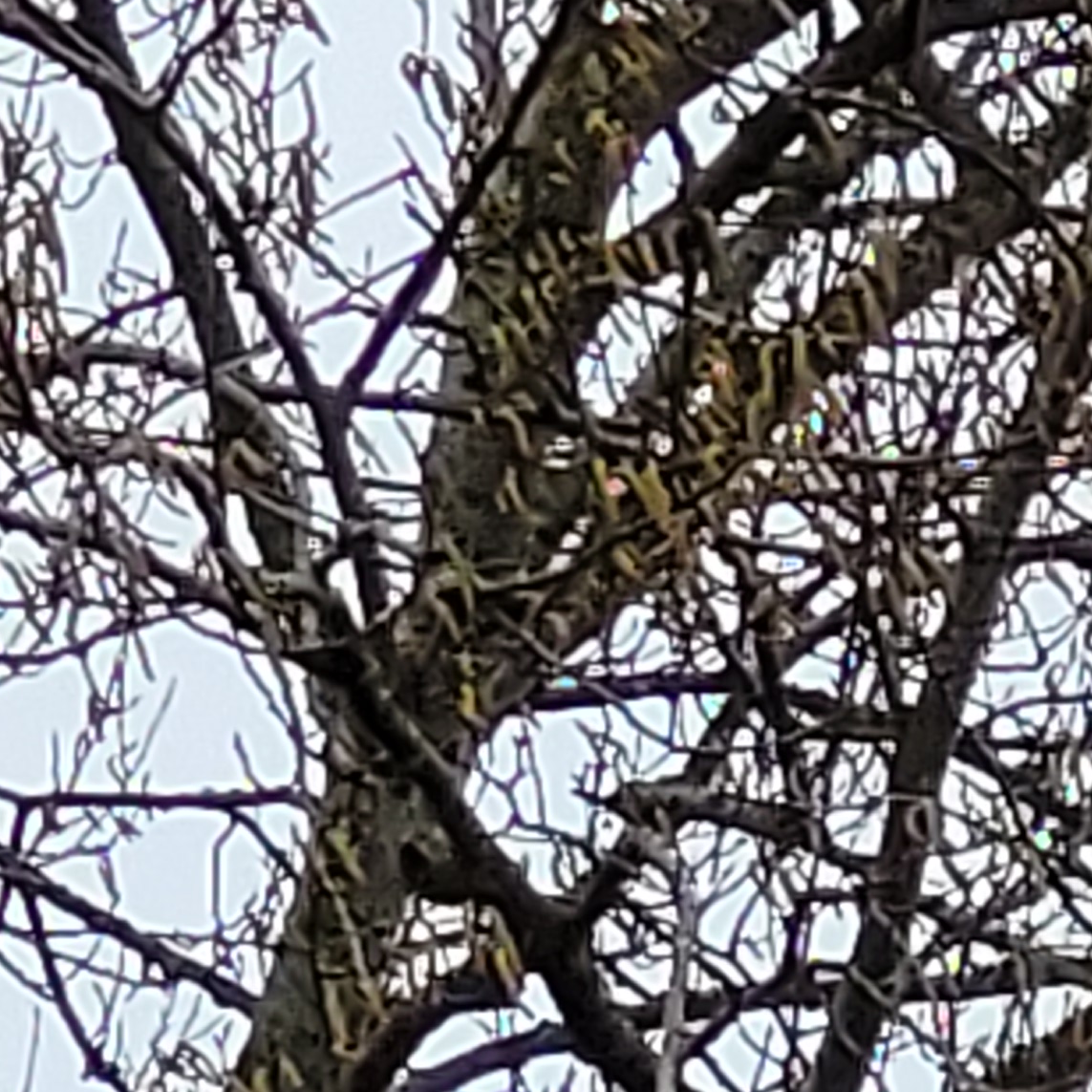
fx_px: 8459
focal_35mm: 237
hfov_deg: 7.4
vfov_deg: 7.3
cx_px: 237
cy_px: 1411
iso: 25
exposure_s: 1/809
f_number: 2.4
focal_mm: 7.12
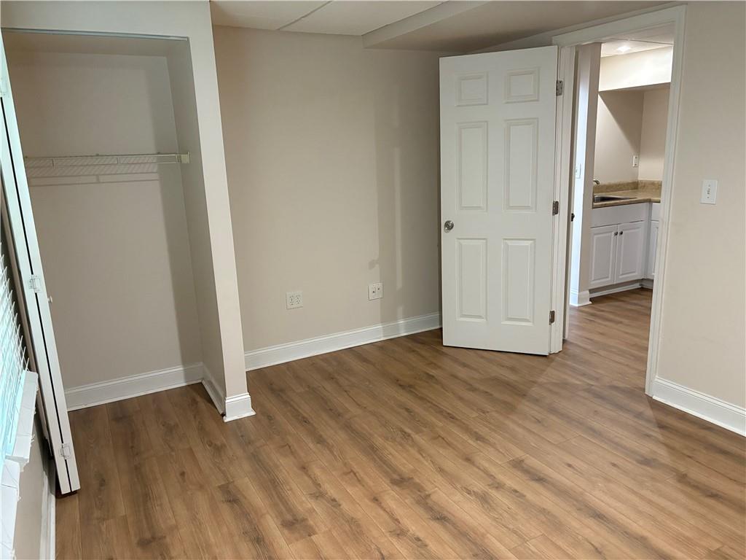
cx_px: 373
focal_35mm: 26
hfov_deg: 67.3
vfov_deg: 53.1
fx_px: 560
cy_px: 280
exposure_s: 1/60
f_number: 1.6
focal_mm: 5.96
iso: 500
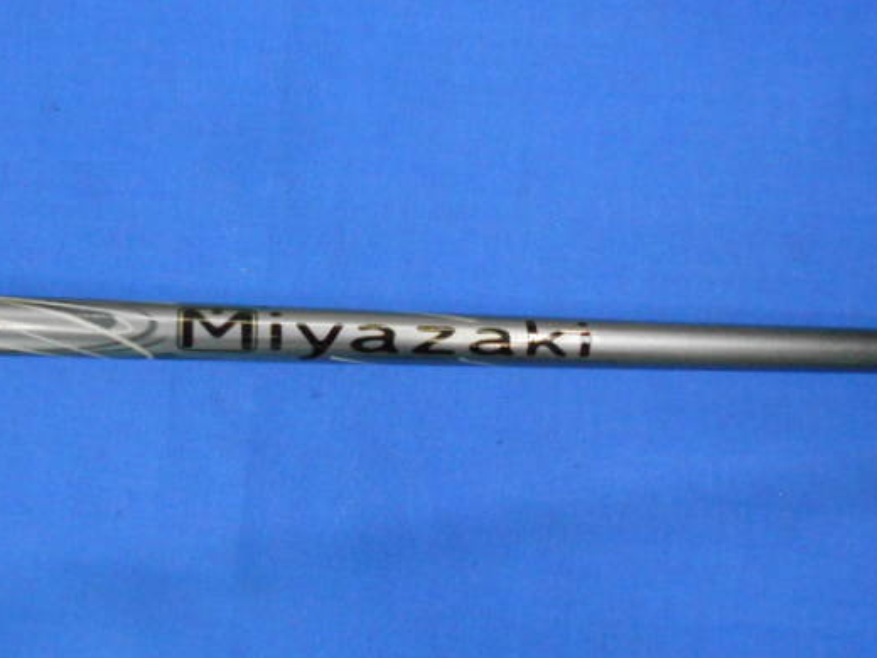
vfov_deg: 44.1
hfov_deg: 56.5
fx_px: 811
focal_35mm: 32
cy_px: 363
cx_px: 361
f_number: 3.2
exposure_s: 1/125
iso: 800
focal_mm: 4.6
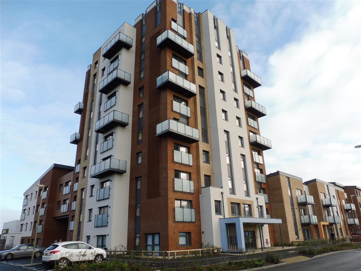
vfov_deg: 56.8
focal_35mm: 24
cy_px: 136
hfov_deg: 71.6
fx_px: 250
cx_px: 180
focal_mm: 4.3
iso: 100
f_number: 4
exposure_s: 1/320
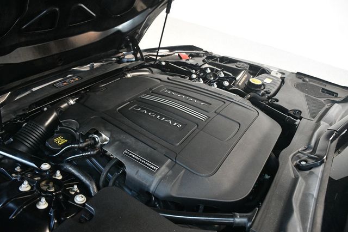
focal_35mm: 27
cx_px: 174
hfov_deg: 67.4
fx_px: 261
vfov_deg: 47.9
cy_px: 116
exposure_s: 1/80
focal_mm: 18
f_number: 3.5
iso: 3200
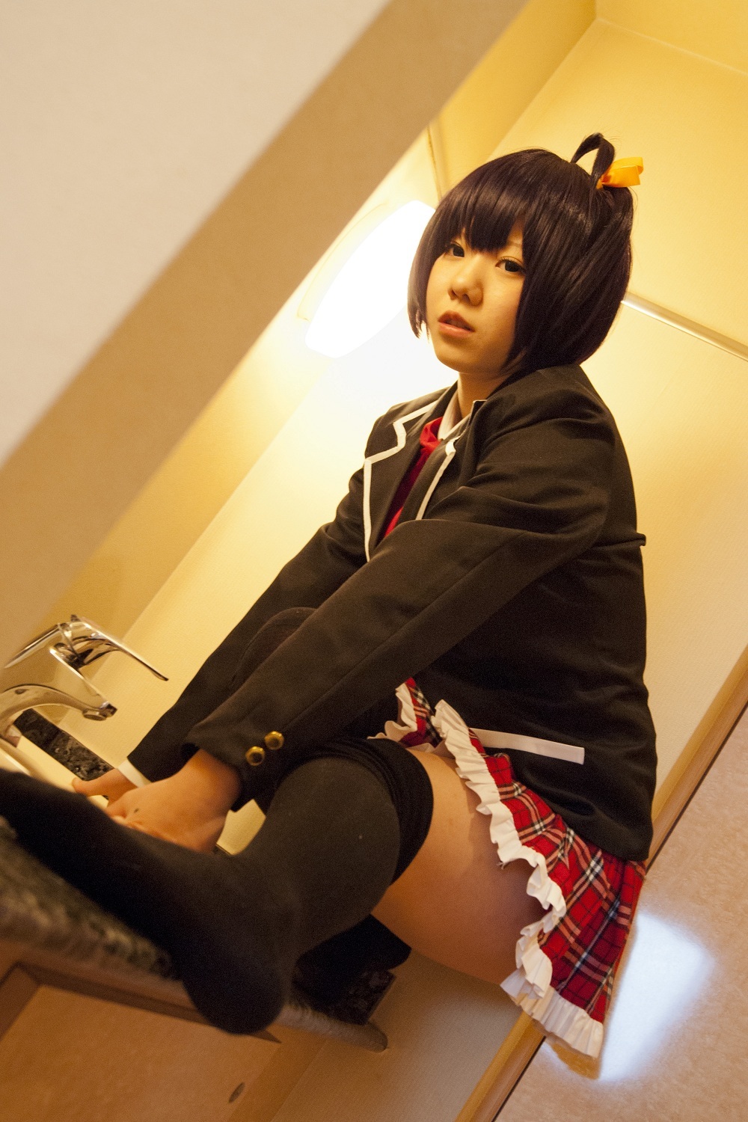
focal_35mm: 39
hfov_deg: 34.2
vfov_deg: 49.6
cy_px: 561
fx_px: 1215
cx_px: 374
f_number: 5
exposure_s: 1/10
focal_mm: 26
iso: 800
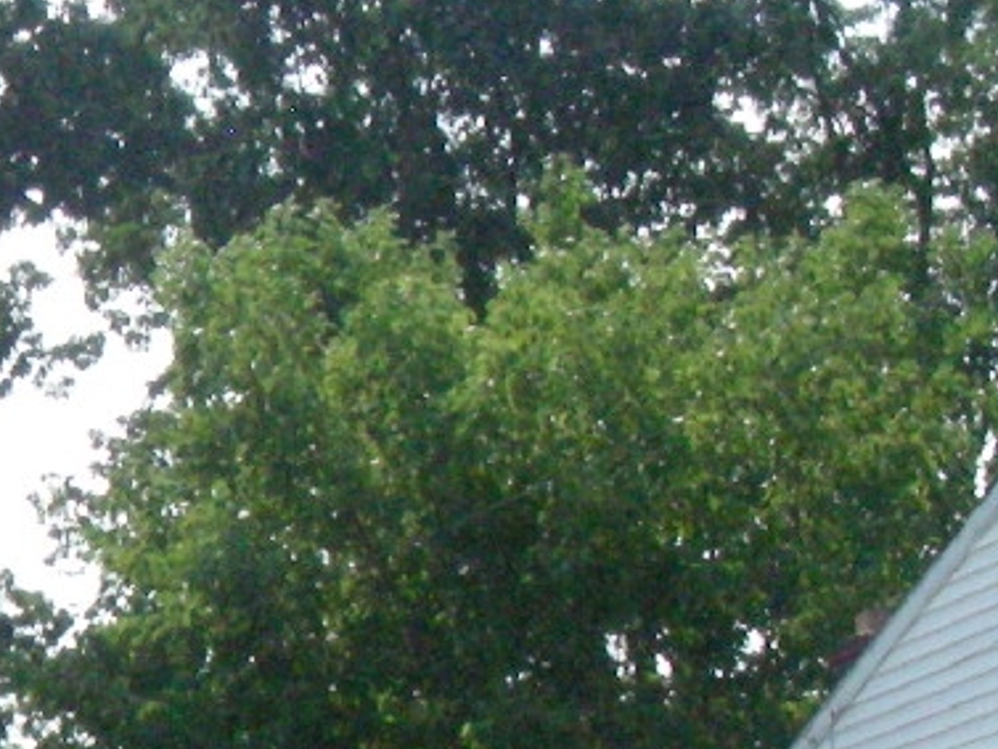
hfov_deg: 12.2
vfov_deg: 9.7
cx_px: -662
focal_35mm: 151
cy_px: 880
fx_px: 4355
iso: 400
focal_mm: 6.3
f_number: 6.8
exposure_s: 1/940
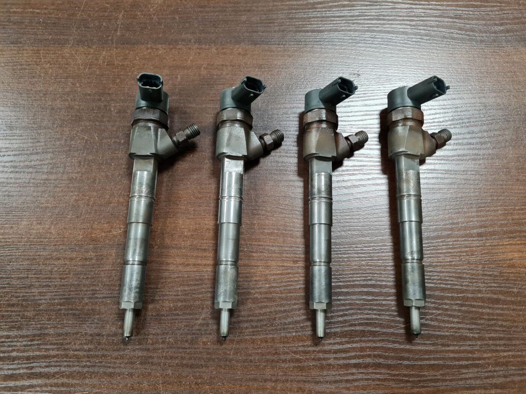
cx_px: 263
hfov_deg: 67.3
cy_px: 197
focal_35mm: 26
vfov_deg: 53.1
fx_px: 395
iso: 320
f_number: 1.8
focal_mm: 5.4
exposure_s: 1/50
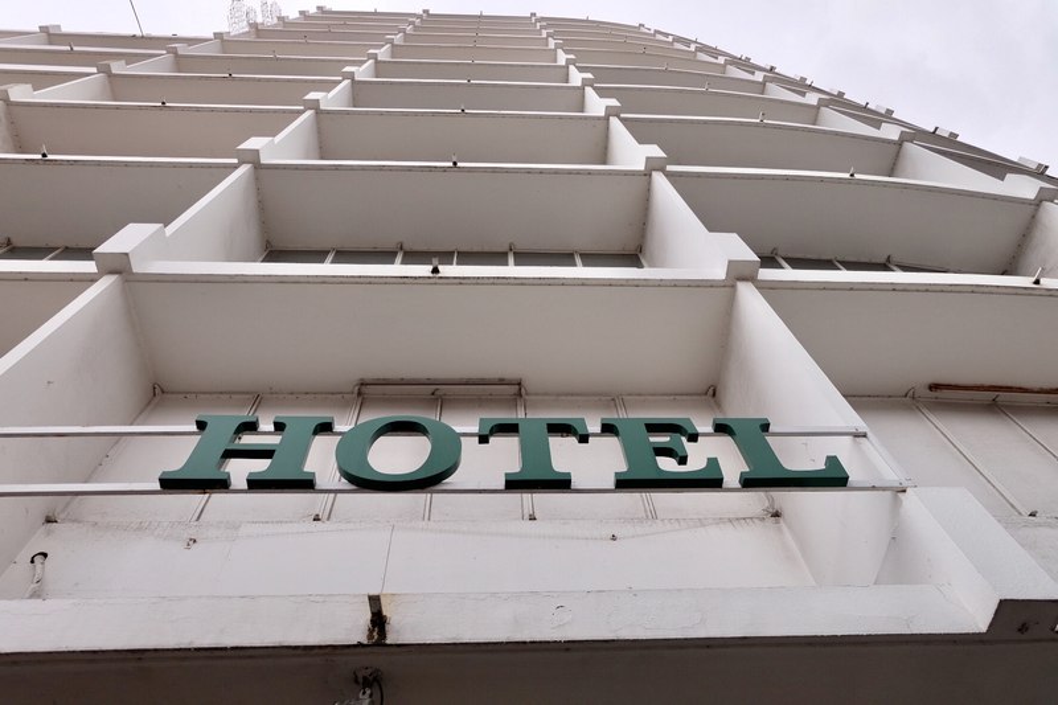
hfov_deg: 73.8
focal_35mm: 24
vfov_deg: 53.1
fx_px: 705
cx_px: 529
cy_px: 352
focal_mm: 16
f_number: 3.5
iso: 250
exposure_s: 1/250
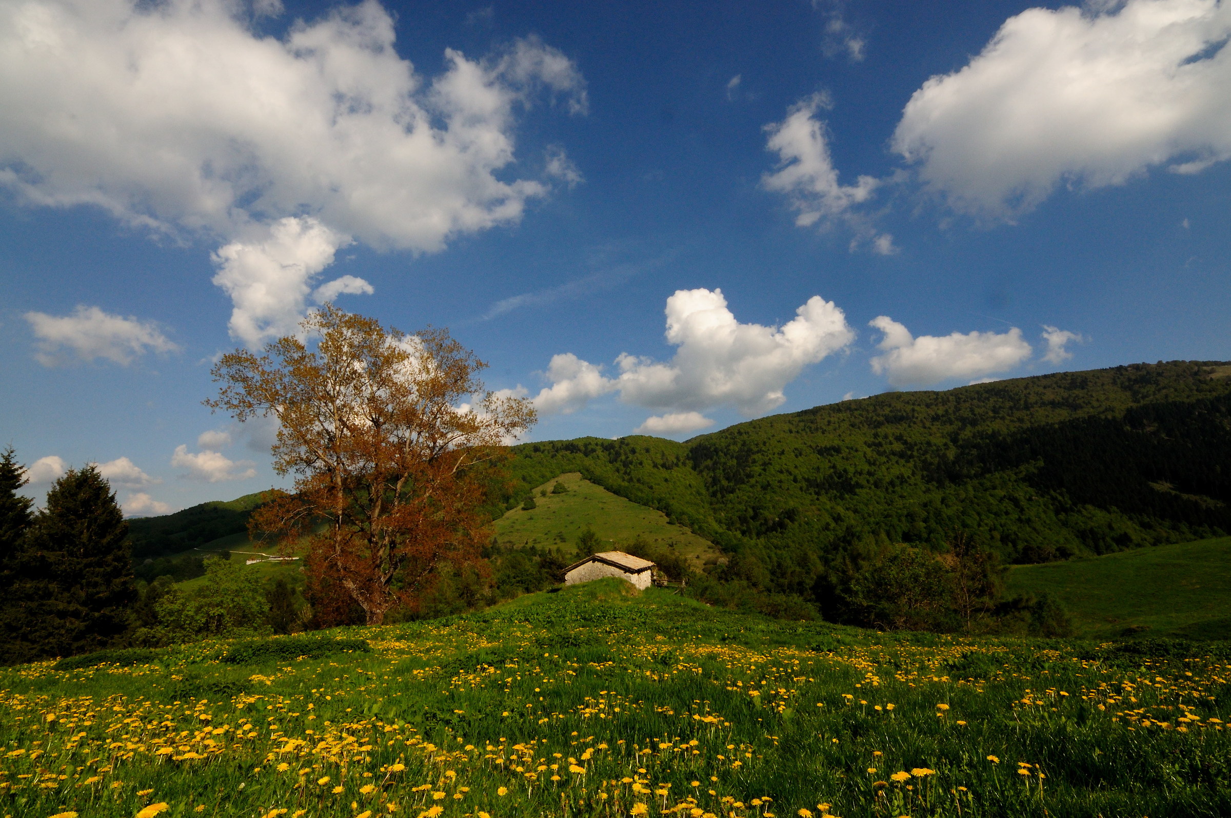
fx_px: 564
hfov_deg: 95.0
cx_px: 616
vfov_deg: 71.9
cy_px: 409
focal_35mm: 16
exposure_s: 1/250
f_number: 22
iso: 640
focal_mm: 11
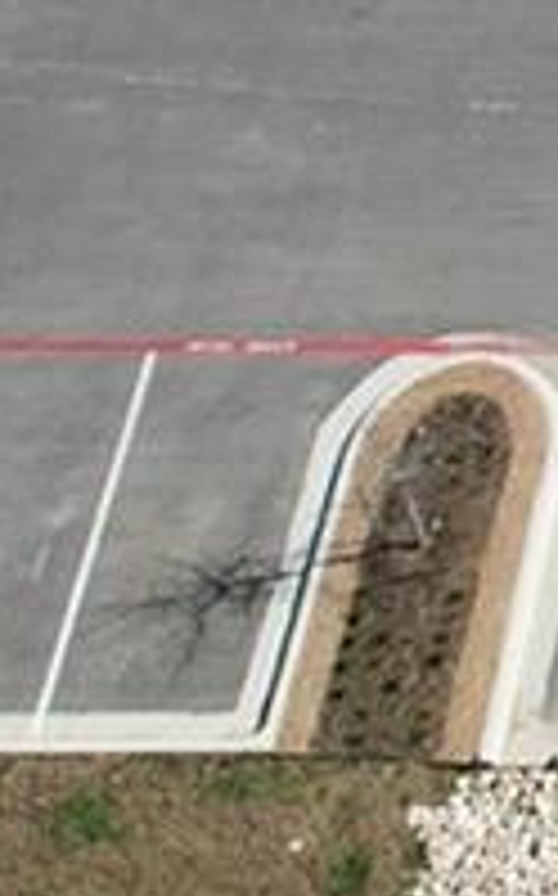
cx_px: 2394
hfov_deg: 5.0
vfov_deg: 8.6
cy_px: -930
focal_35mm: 231
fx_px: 5633
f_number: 2.8
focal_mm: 8.38
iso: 200
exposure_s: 1/3200
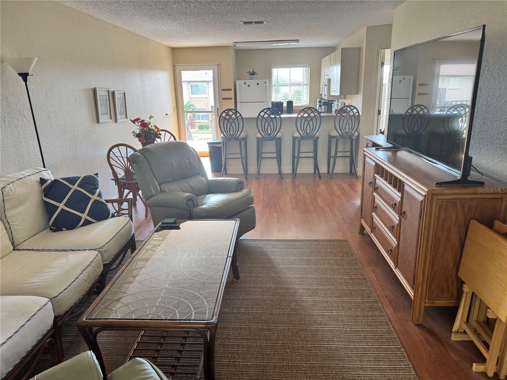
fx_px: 352
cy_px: 190
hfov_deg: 71.6
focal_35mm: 24
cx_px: 254
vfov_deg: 56.8
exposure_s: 1/120
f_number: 1.78
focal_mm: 6.76
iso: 200
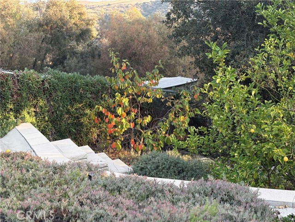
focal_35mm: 52
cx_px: 148
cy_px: 111
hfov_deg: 36.8
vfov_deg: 28.0
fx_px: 443
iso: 64
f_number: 1.6
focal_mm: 5.96
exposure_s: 1/242
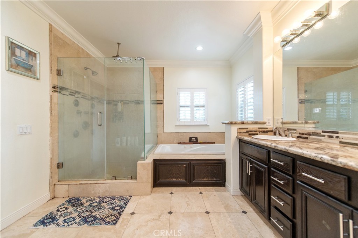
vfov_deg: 81.1
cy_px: 119
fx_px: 139
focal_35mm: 14
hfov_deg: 104.3
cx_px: 179
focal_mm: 14
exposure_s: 1/250
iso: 400
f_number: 2.8
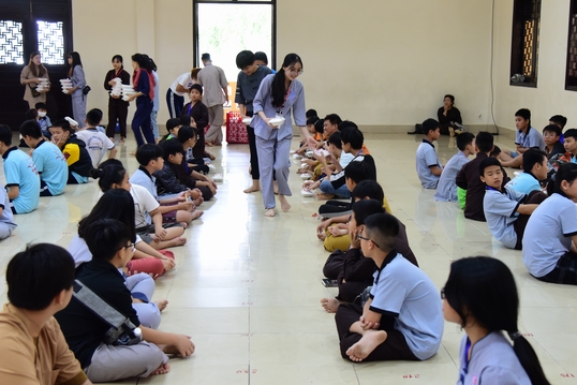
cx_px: 301
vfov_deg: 23.4
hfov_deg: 34.5
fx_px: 930
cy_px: 171
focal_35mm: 58
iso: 2000
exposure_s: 1/60
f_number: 4.5
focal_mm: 48
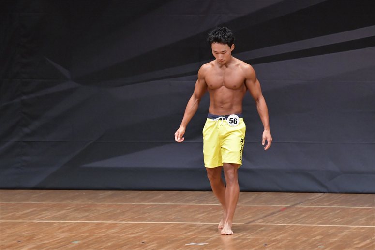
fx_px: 2967
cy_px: 125
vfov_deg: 4.8
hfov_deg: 7.2
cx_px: 188
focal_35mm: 285
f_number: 5.6
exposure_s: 1/400
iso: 6400
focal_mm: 190
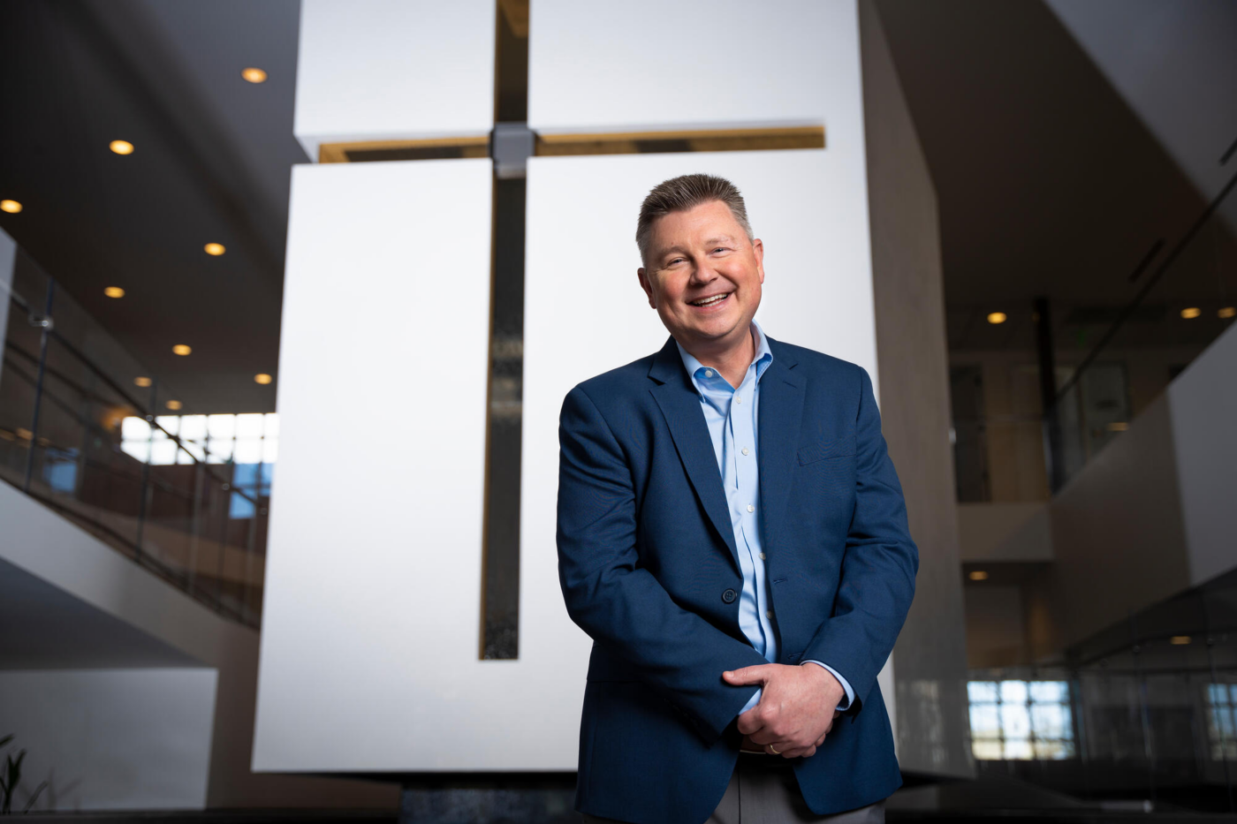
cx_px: 618
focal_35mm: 40
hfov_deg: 48.5
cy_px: 412
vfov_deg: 33.4
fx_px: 1374
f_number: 2.8
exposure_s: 1/160
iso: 125
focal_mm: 40
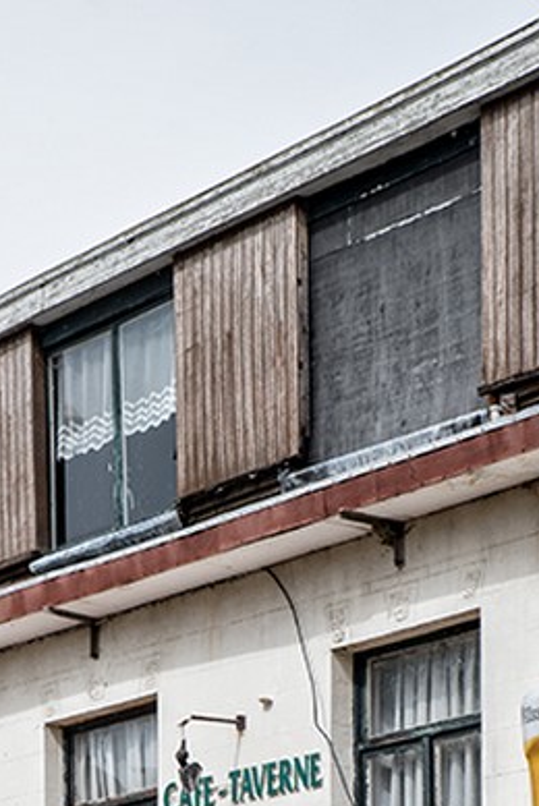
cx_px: 201
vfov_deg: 15.7
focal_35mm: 127
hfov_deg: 10.8
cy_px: 898
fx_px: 2847
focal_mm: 55
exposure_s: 1/250
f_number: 8
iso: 100
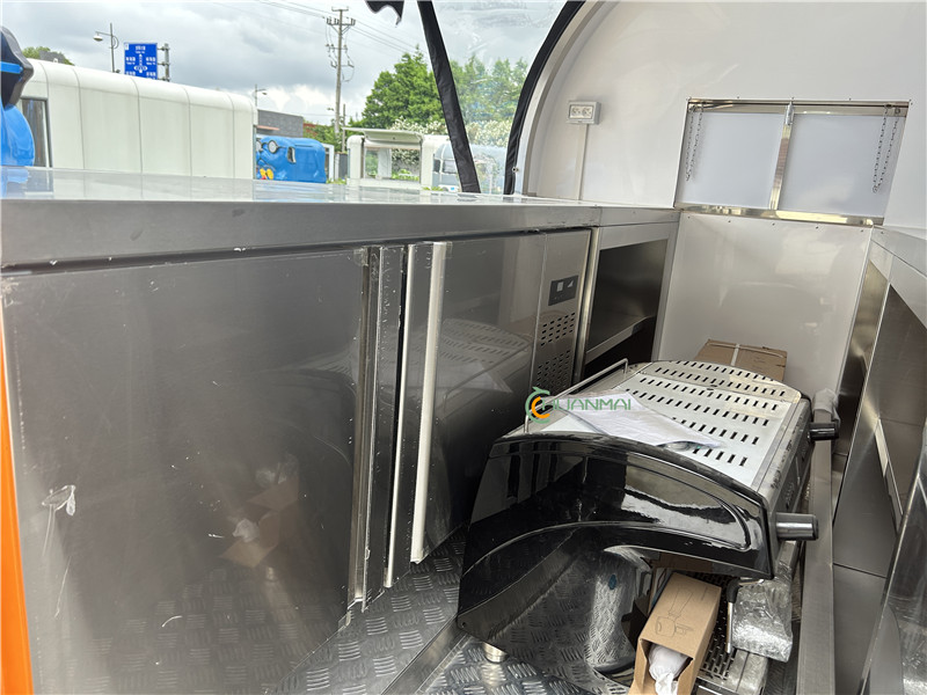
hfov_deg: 67.3
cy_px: 348
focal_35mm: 26
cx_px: 464
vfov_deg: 53.1
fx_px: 696
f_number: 1.5
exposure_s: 1/355
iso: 50
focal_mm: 5.7
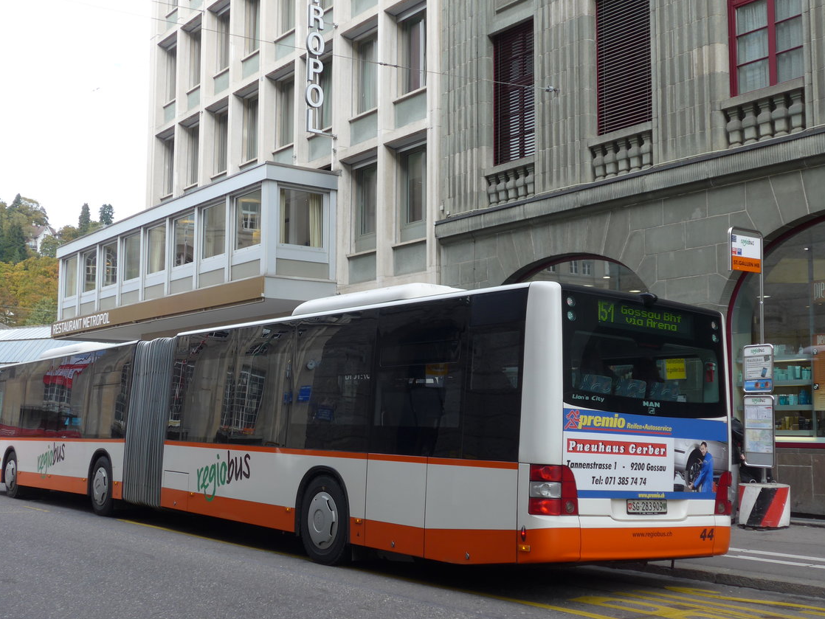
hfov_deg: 42.9
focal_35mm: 44
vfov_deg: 32.9
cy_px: 331
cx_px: 392
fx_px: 1049
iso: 80
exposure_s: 1/320
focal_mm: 8.4
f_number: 2.8
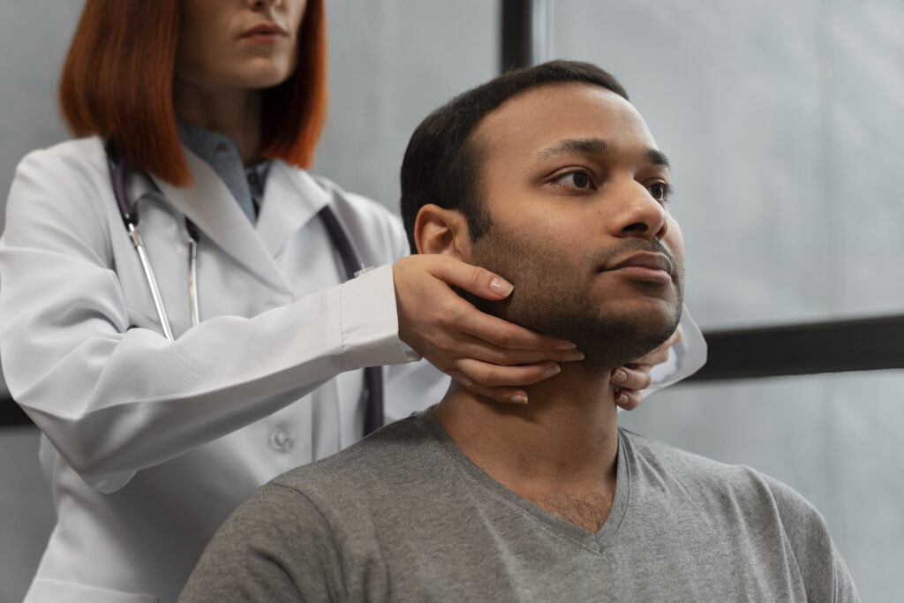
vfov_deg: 26.0
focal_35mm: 52
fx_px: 1306
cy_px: 302
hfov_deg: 38.2
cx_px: 452
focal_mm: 52
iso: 400
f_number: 3.2
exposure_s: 1/160
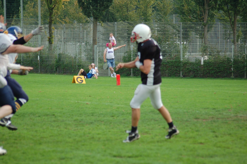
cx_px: 124
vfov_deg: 6.1
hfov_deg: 9.2
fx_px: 1541
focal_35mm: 225
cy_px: 82
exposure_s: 1/800
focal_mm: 150
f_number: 4.5
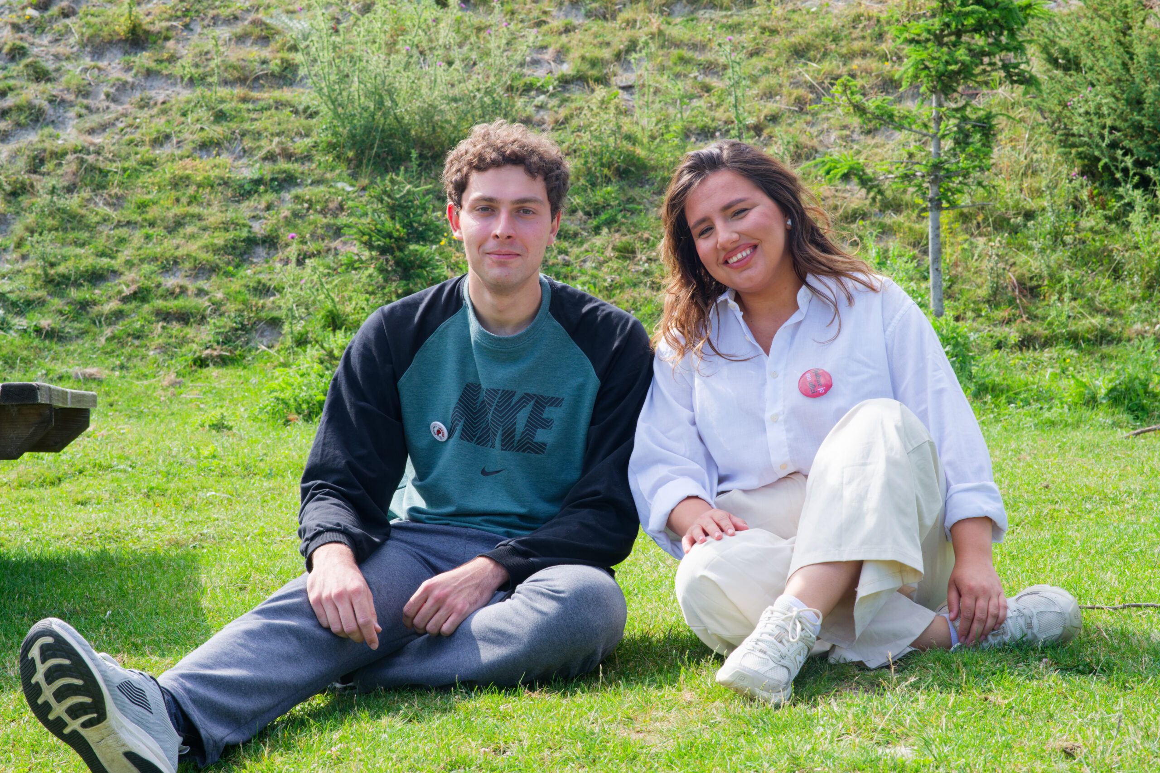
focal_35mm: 85
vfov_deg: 16.1
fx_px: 2739
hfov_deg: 23.9
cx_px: 580
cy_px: 386
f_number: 16
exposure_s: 1/80
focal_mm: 85
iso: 320
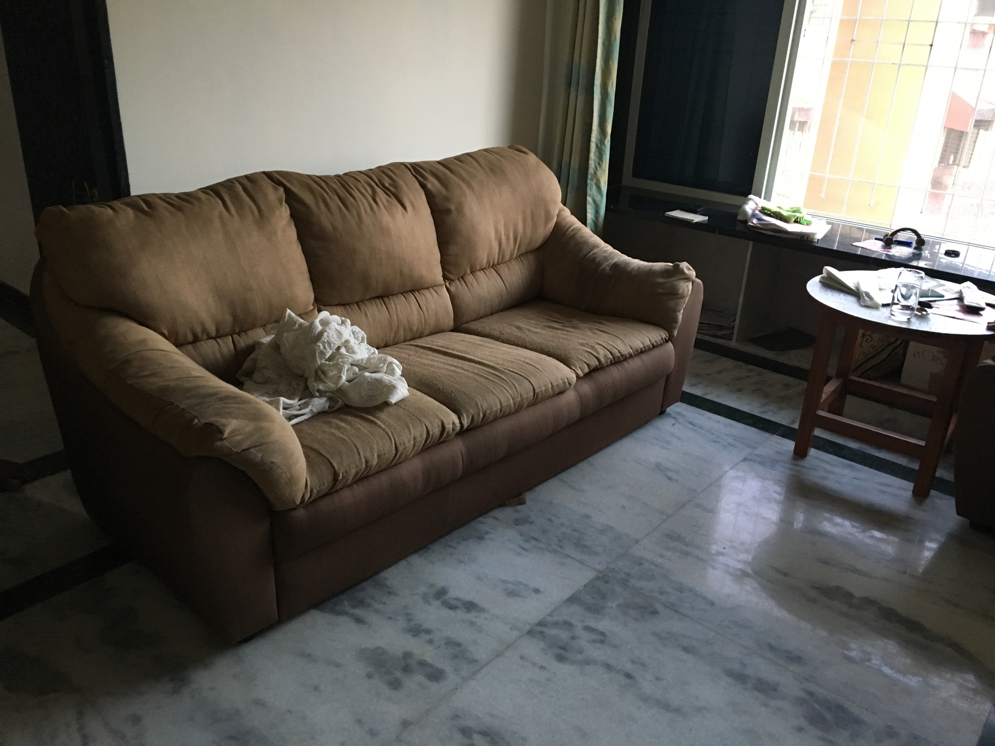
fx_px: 834
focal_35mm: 29
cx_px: 498
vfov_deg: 48.2
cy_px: 373
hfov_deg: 61.7
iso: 200
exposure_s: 1/20
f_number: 2.2
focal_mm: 4.15
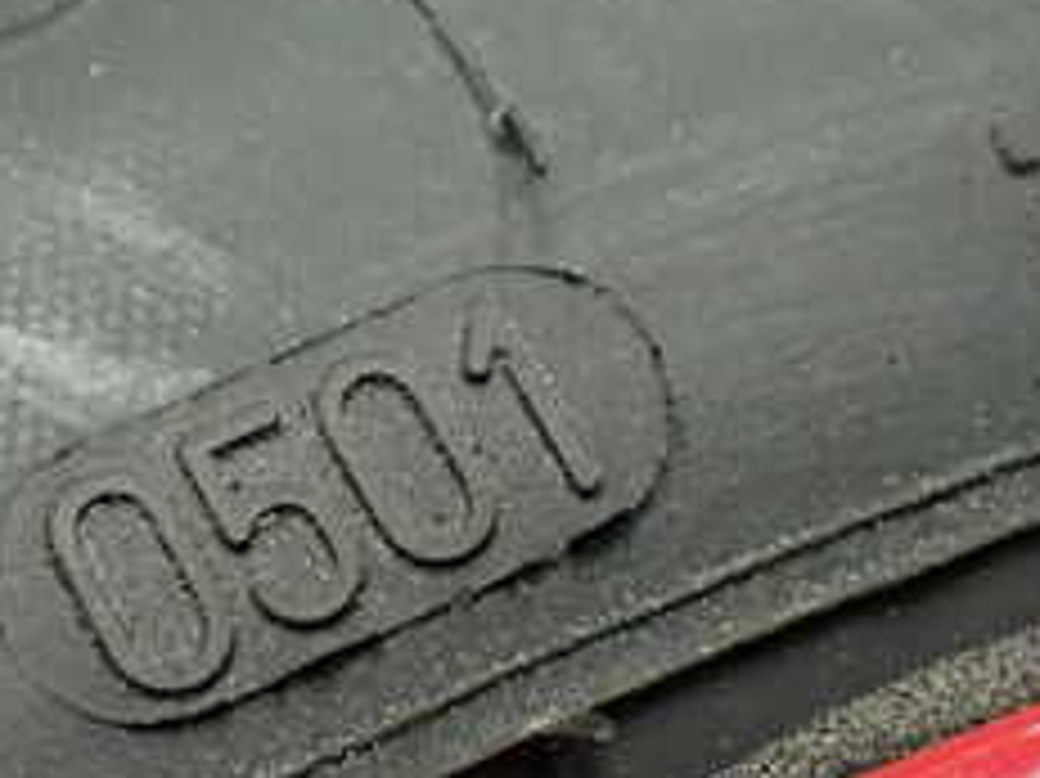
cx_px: 144
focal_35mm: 78
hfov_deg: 24.5
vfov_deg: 18.8
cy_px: 585
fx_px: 2342
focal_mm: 5.4
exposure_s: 1/100
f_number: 2.3
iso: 800
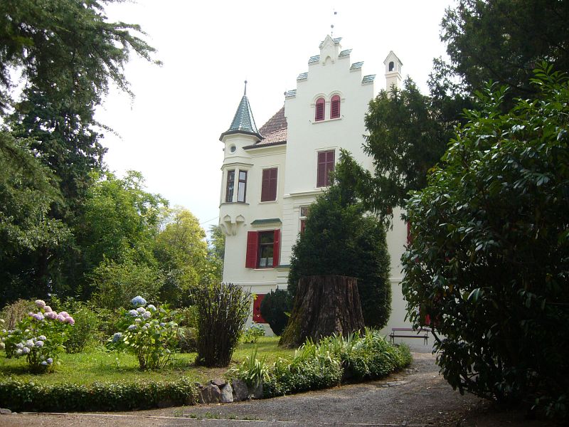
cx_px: 284
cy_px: 214
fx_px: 575
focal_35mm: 35
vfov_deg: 40.7
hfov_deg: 52.6
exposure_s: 1/500
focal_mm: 5.8
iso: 80
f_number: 2.8
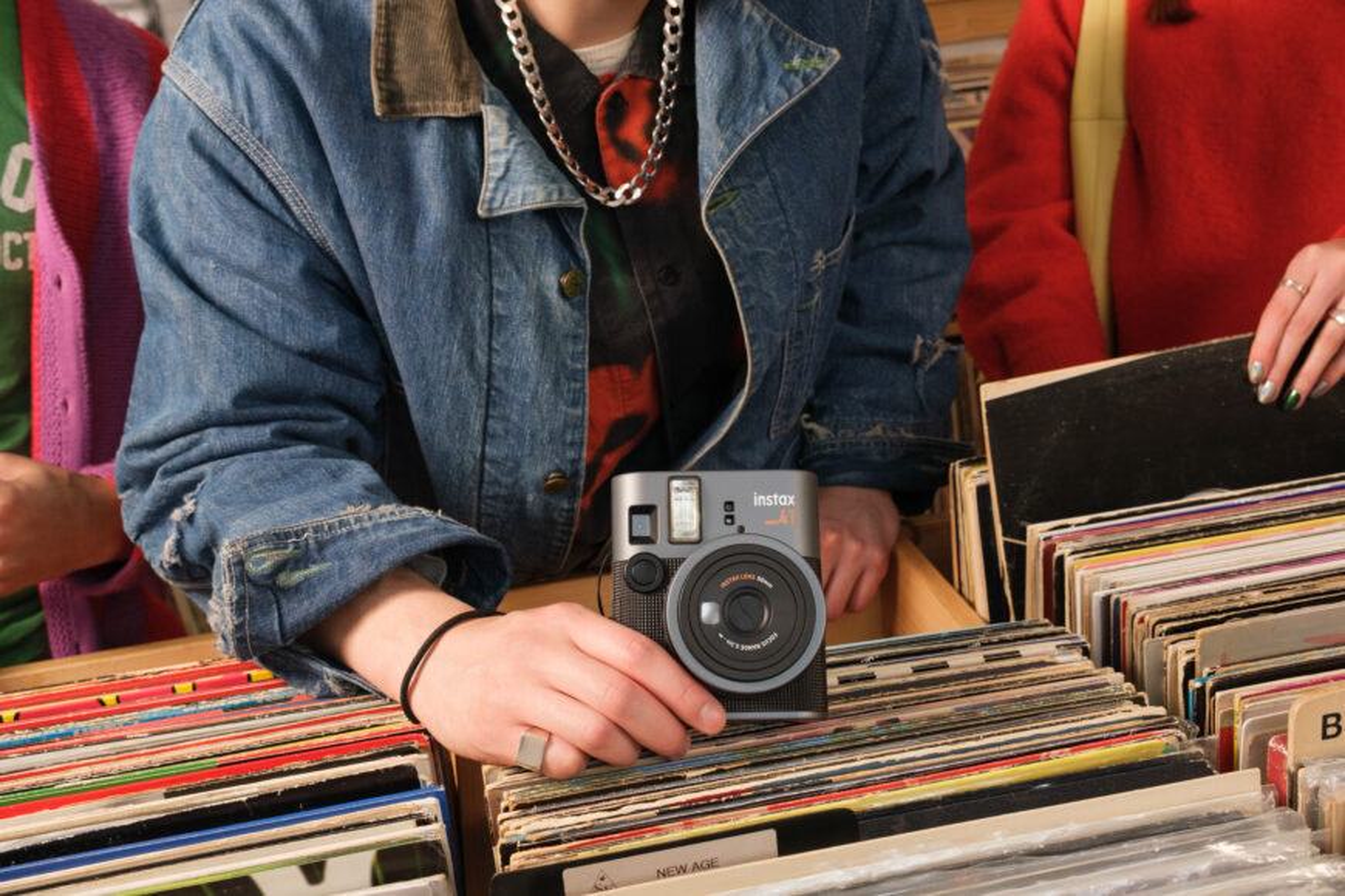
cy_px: 448
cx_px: 672
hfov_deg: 51.9
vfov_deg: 35.9
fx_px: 1382
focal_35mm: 37
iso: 800
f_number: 6.4
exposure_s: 1/125
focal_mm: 24.7
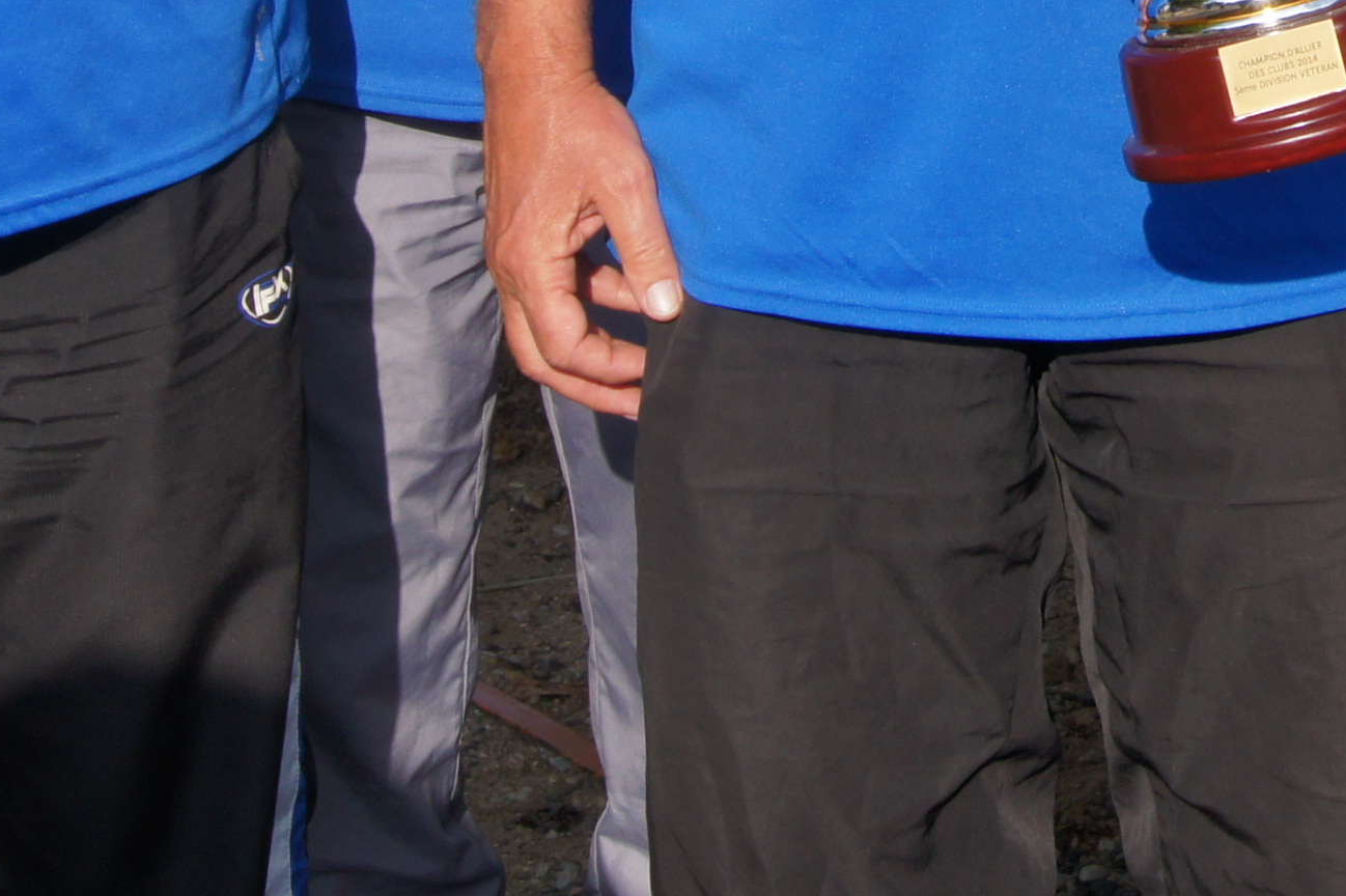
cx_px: 1543
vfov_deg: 7.2
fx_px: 6942
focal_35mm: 186
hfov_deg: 10.9
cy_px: -688
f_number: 13
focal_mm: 35
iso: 200
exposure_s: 1/250
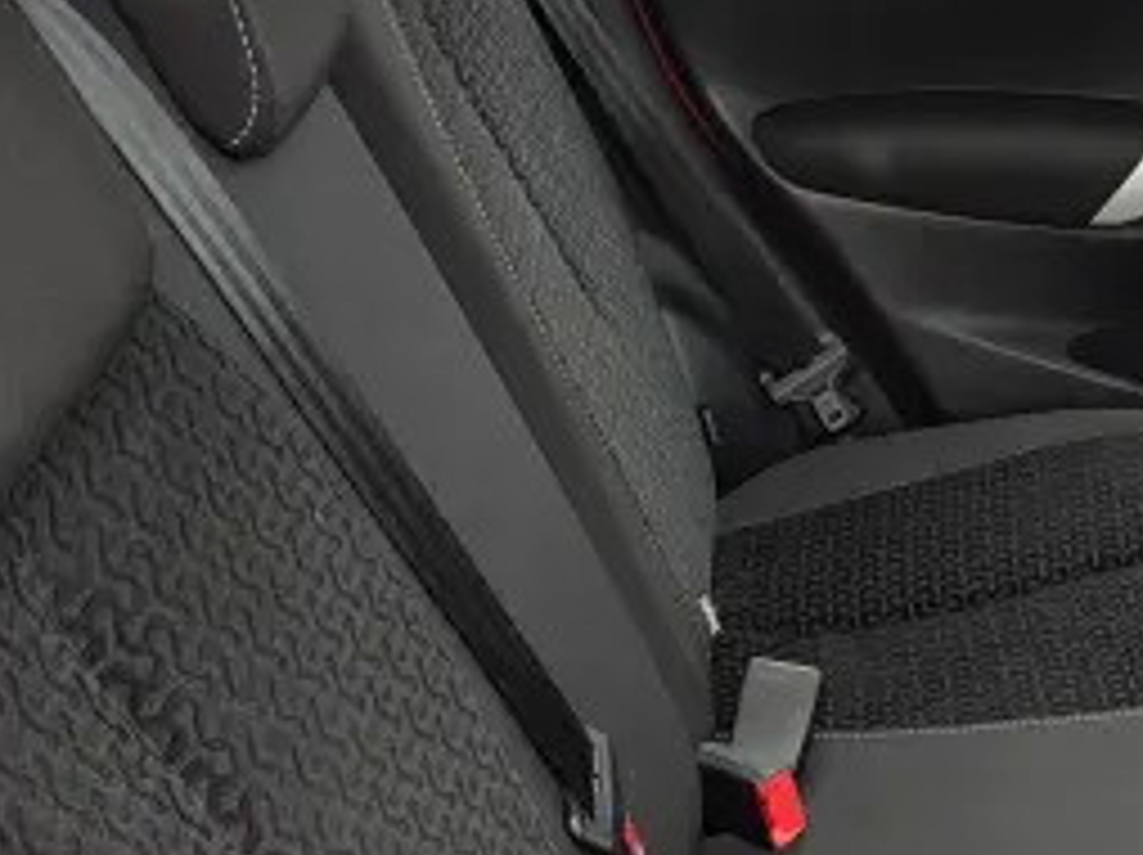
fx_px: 1913
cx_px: 1102
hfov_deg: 31.2
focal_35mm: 58
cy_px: 698
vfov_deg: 24.7
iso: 100
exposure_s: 1/122
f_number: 1.8
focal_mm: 5.56
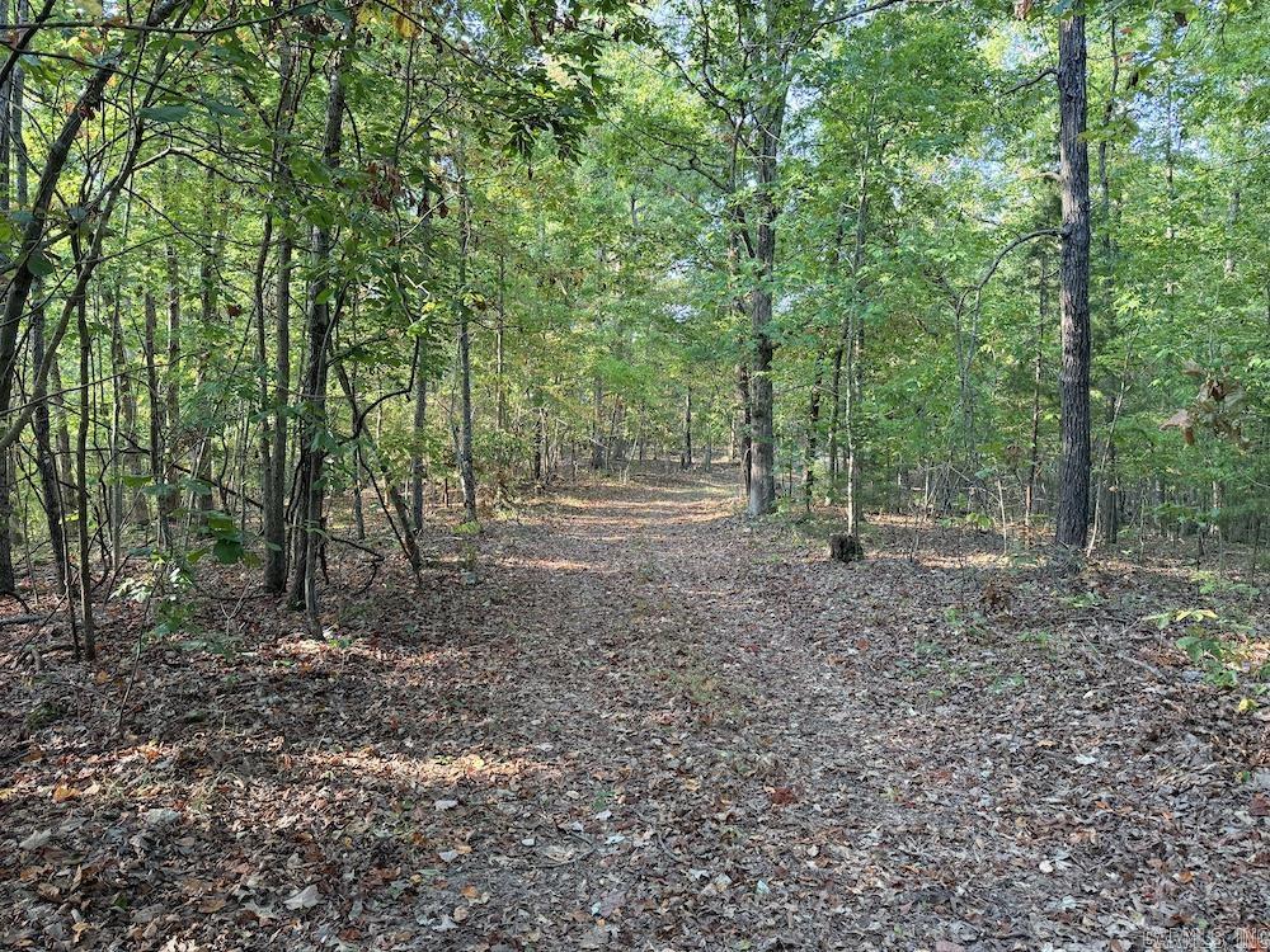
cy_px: 476
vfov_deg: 56.8
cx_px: 635
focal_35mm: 24
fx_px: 881
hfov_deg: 71.6
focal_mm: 6.76
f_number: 1.78
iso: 200
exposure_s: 1/159
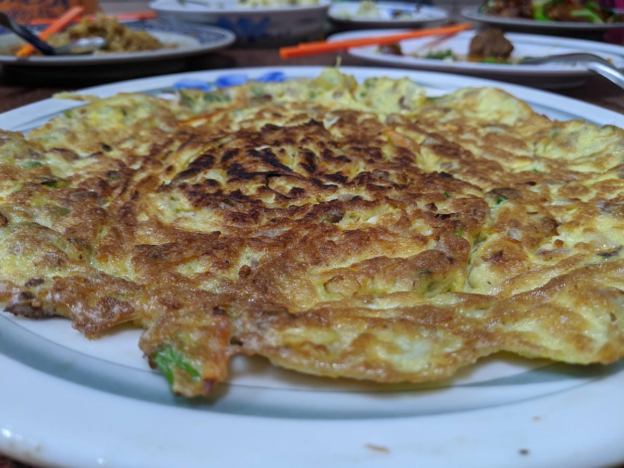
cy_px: 234
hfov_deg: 65.3
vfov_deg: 51.4
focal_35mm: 27
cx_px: 312
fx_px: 487
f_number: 1.8
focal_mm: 4.44
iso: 186
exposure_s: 1/59.9
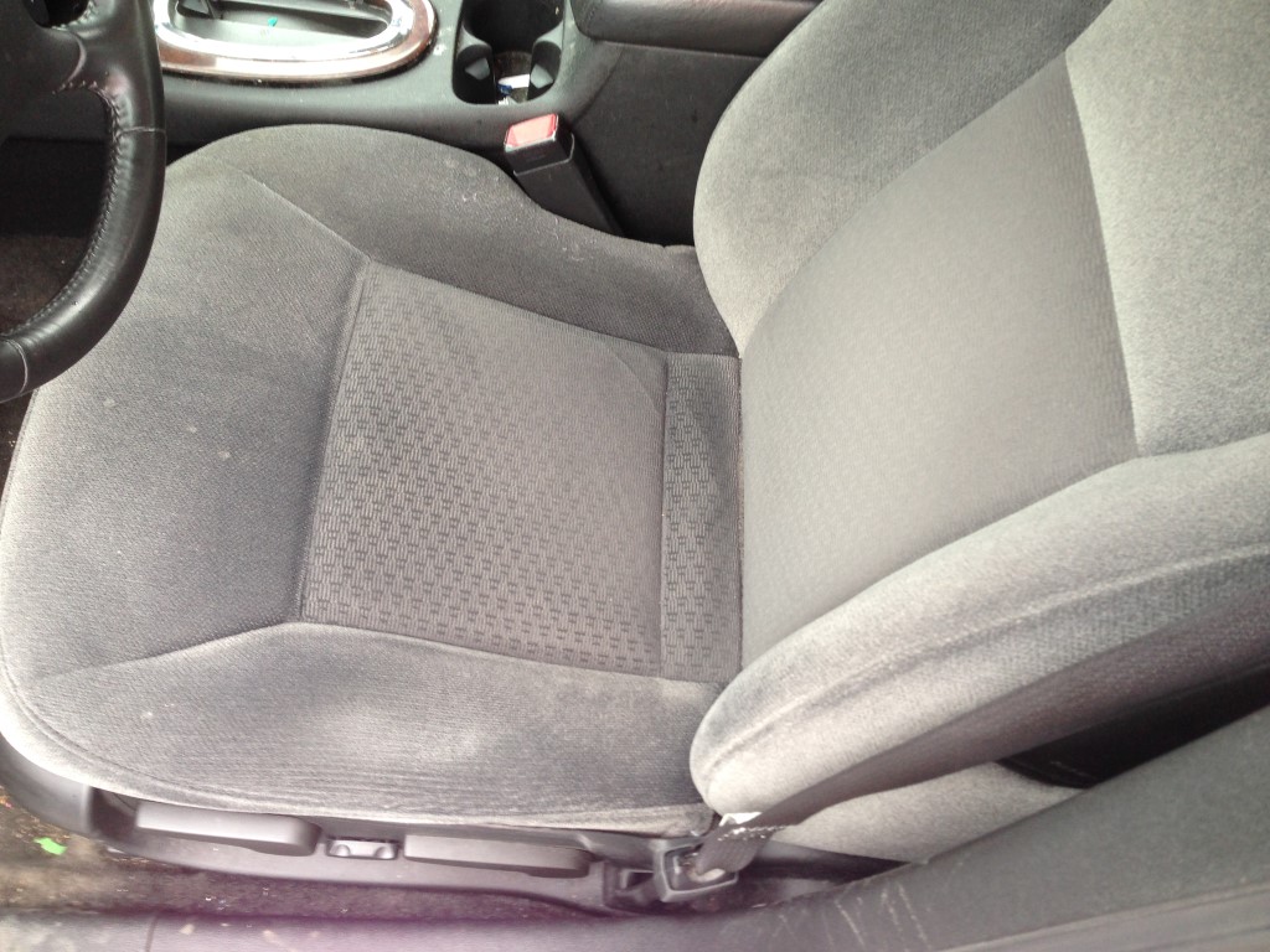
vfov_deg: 42.9
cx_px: 635
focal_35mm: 33
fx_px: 1211
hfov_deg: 55.4
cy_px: 476
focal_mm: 4.12
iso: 50
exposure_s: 1/30
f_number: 2.4
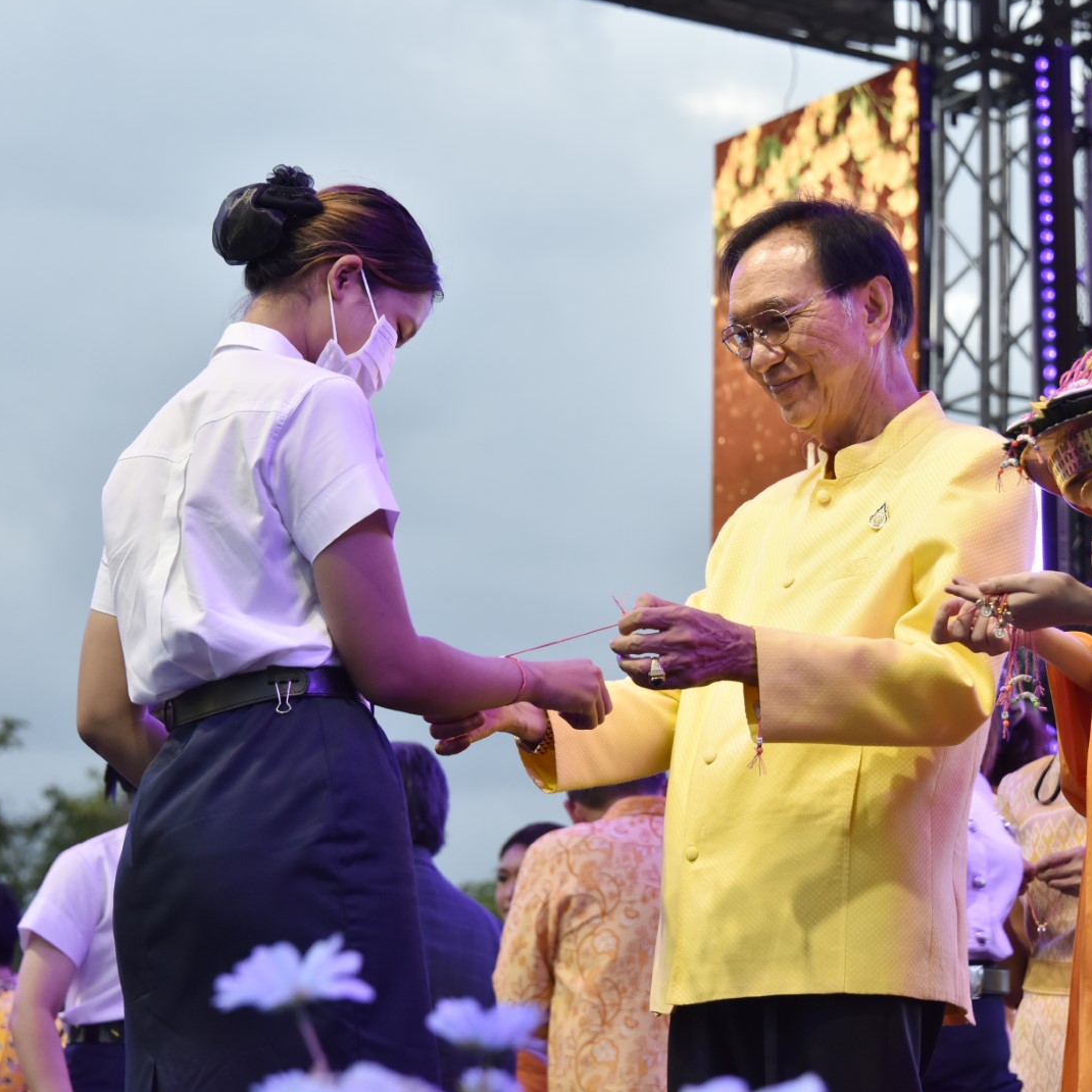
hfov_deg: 13.8
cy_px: 544
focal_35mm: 126
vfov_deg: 13.8
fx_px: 4497
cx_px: 674
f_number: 7.1
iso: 1600
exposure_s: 1/200
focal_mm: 98
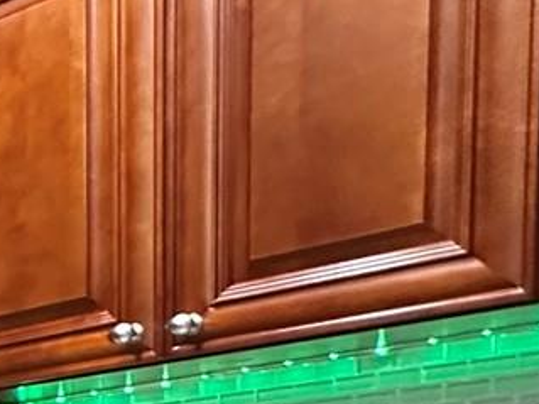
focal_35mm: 90
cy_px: 740
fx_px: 1401
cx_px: -755
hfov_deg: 14.4
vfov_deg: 14.4
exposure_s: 1/60
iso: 500
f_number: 2.2
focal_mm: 2.22
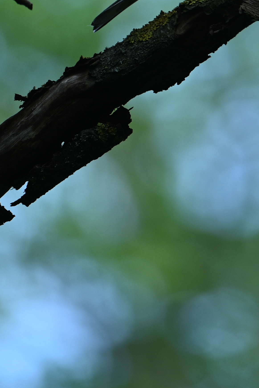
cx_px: 335
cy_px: -11
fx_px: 18693
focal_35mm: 1732
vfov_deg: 1.2
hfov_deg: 0.8
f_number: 6.7
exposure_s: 1/100
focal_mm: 500
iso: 200
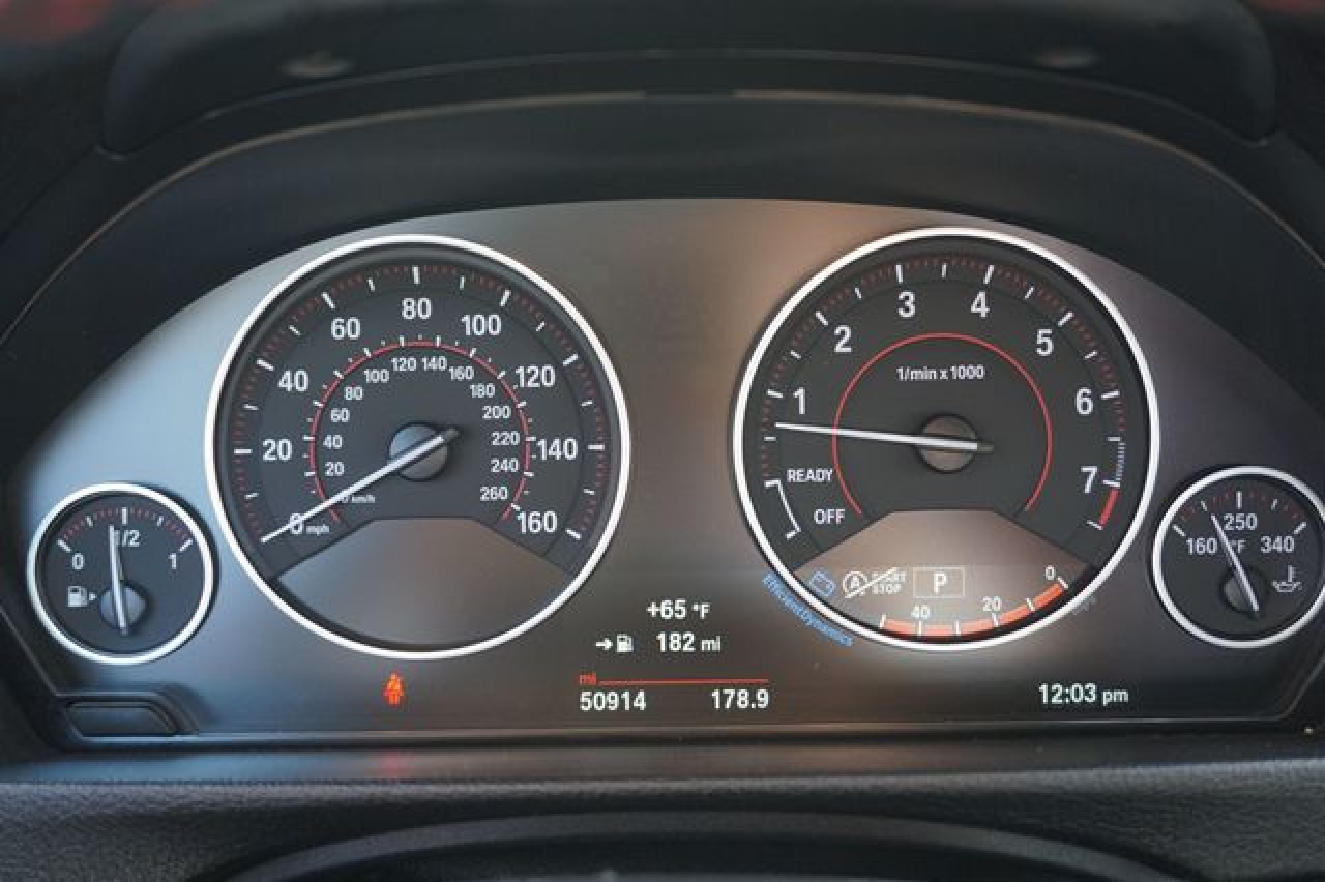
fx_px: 1324
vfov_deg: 36.8
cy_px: 441
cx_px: 662
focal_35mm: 36
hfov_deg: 53.2
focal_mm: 24
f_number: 4.5
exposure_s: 1/60
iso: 320
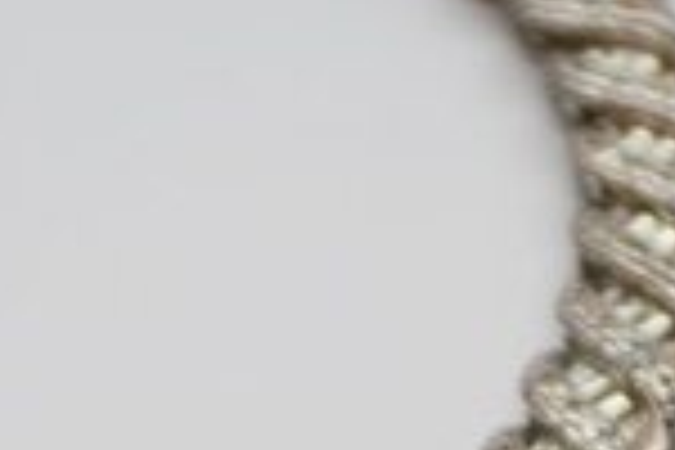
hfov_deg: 6.2
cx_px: 382
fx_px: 6206
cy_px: 788
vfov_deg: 4.1
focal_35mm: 331
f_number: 5.6
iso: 200
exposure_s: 1/125
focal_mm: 55
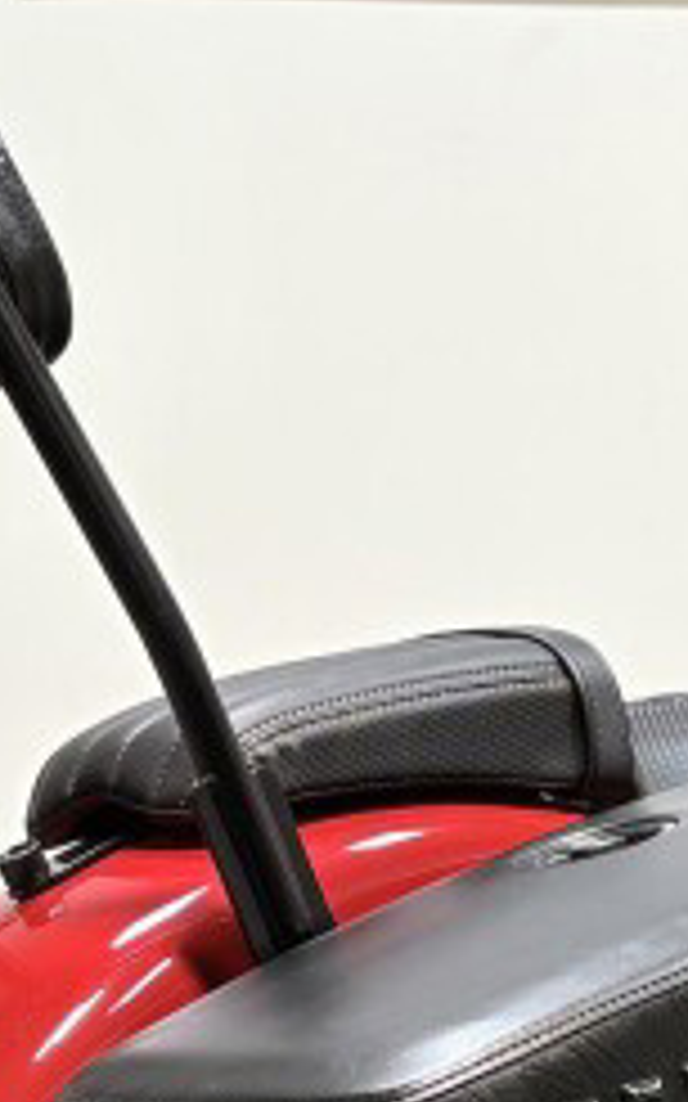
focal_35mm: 120
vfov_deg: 17.3
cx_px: 807
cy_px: 796
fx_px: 3602
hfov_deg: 10.7
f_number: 1.6
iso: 40
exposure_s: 1/120
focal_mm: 5.96
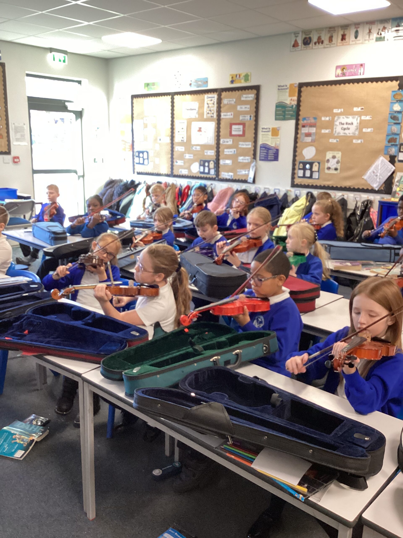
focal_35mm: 31
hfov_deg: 45.4
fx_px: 481
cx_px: 202
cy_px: 269
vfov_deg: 58.4
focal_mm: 3.3
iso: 200
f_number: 2.4
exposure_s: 1/60
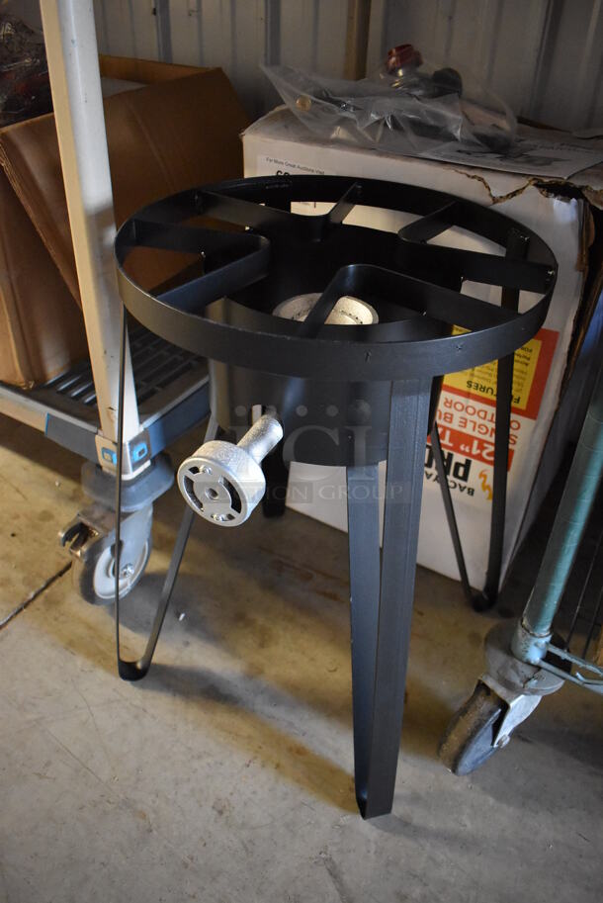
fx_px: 677
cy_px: 452
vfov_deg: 67.3
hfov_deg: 48.0
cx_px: 302
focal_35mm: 27
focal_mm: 18
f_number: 3.5
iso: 5600
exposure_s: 1/125
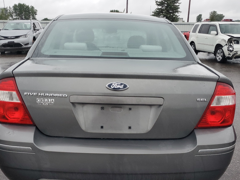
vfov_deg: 41.7
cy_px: 104
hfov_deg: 53.9
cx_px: 111
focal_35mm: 34
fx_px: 236
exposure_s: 1/120
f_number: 1.5
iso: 88
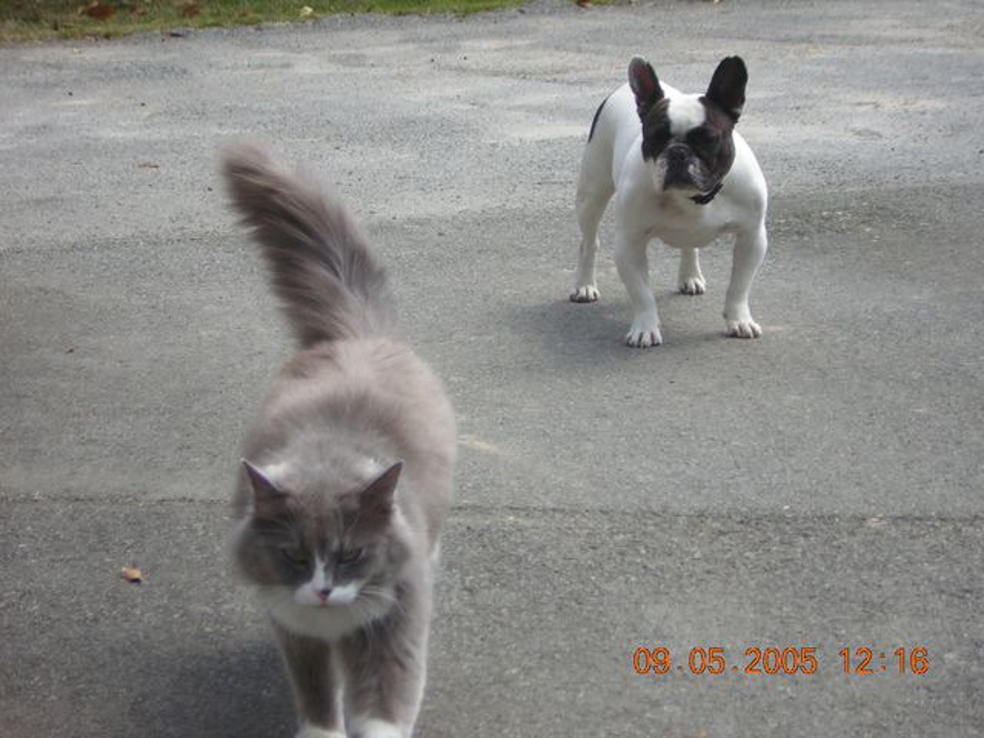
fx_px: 3070
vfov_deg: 13.7
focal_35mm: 108
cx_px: 492
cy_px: 369
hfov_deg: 18.2
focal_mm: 14.1
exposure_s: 1/150
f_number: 4.7
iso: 50
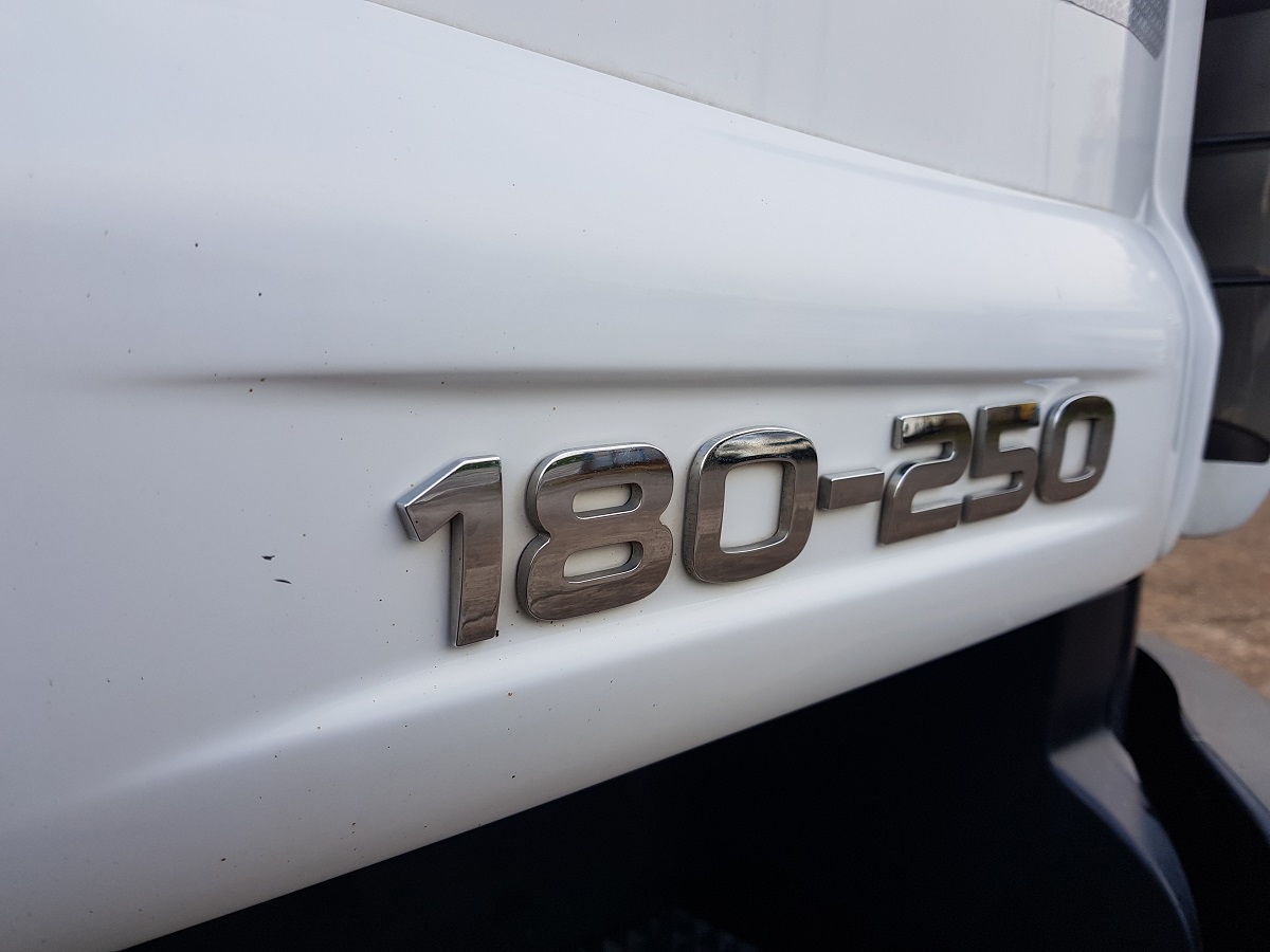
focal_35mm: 26
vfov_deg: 53.1
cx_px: 635
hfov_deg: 67.3
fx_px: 954
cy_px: 476
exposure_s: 1/469
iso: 40
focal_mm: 4.2
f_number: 1.7
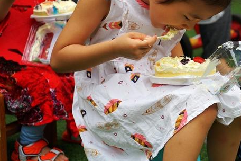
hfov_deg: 20.1
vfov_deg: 13.5
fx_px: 676
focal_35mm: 101
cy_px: 65
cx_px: 176
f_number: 5.6
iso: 100
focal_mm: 64
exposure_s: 1/160
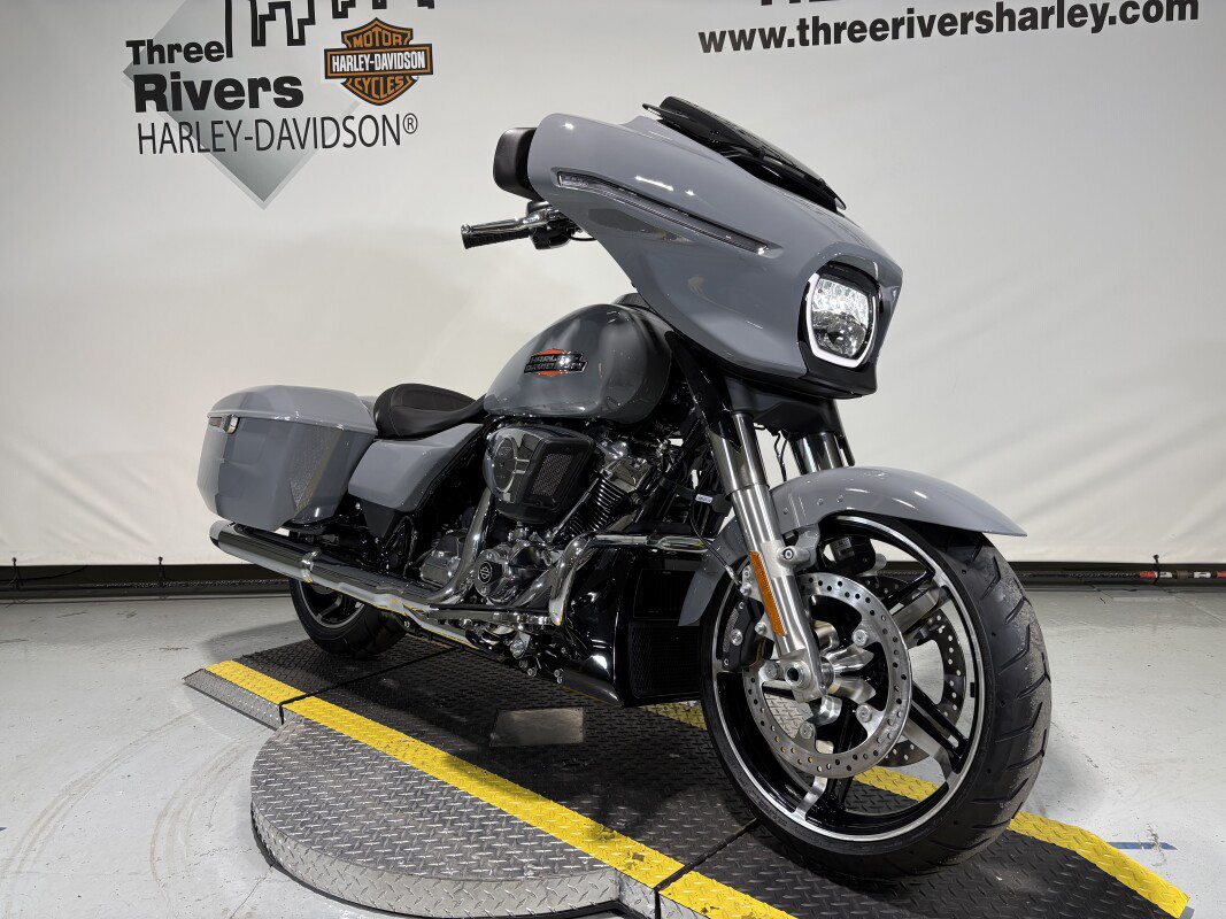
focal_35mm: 26
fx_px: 921
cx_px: 613
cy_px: 460
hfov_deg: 67.3
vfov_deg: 53.1
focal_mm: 5.96
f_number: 1.6
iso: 40
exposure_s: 1/120
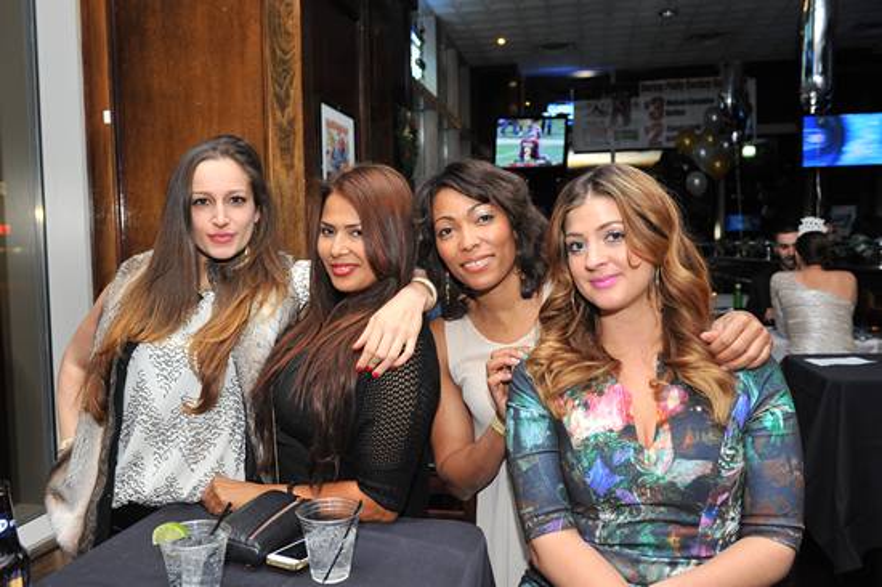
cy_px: 294
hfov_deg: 60.3
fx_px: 759
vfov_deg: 42.3
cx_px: 441
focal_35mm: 31
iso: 1000
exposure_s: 1/100
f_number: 5.6
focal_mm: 31
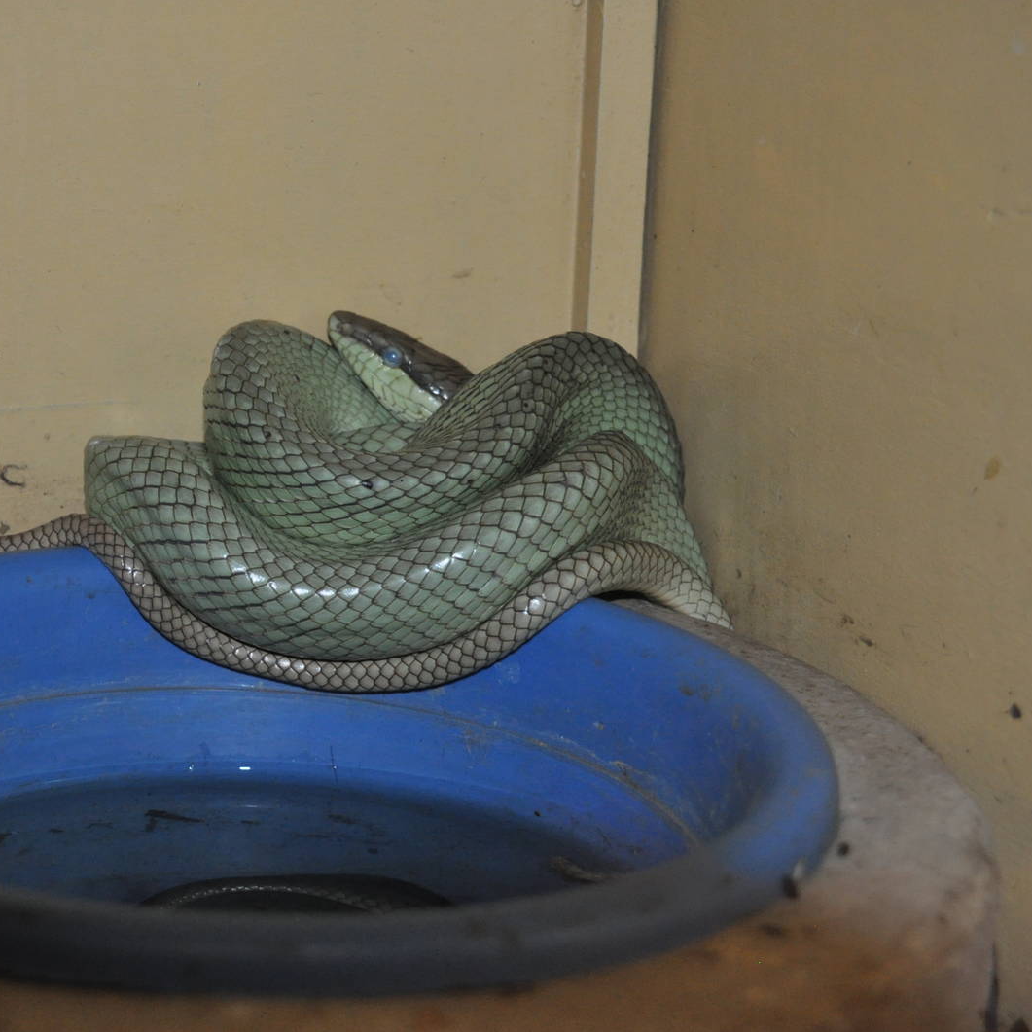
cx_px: 331
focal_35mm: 73
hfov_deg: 23.5
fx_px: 2462
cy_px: 516
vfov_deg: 23.7
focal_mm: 38
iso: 1250
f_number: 4.8
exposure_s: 1/60
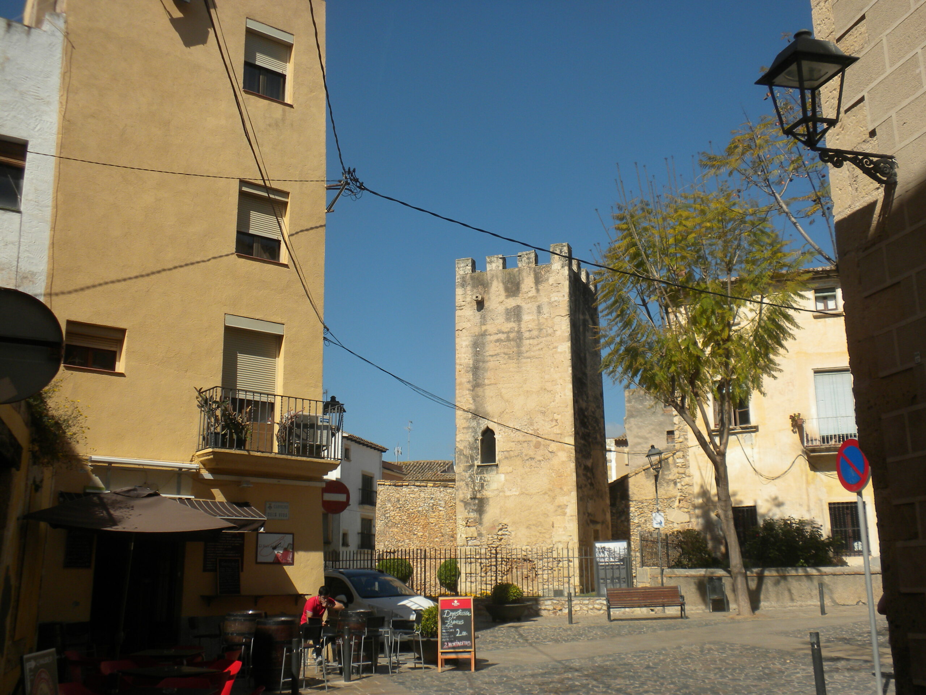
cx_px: 463
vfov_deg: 38.7
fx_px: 990
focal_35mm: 37
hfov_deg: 50.1
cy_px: 348
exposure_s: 1/164
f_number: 10
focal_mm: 6.6
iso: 64
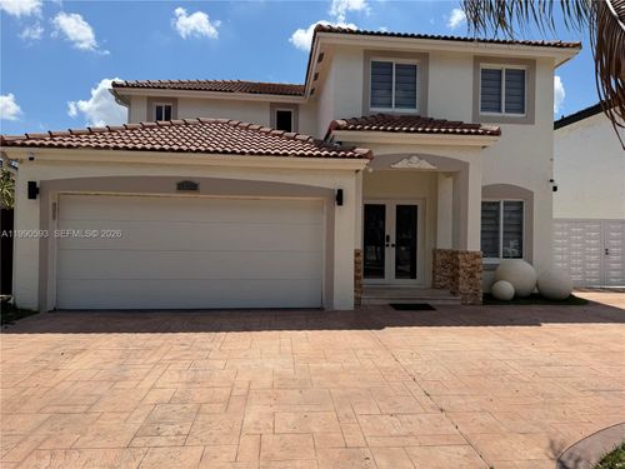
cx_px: 312
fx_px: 433
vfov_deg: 56.8
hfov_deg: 71.6
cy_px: 234
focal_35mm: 24
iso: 80
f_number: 1.78
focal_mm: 6.76
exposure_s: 1/6711
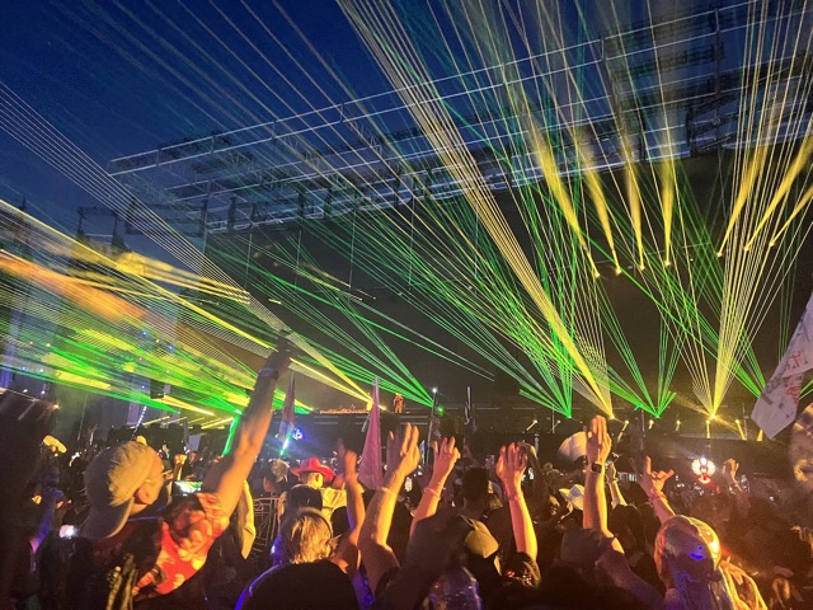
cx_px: 406
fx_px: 611
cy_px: 305
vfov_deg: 53.1
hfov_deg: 67.3
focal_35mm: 26
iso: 1000
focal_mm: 5.7
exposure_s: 1/28
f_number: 1.5
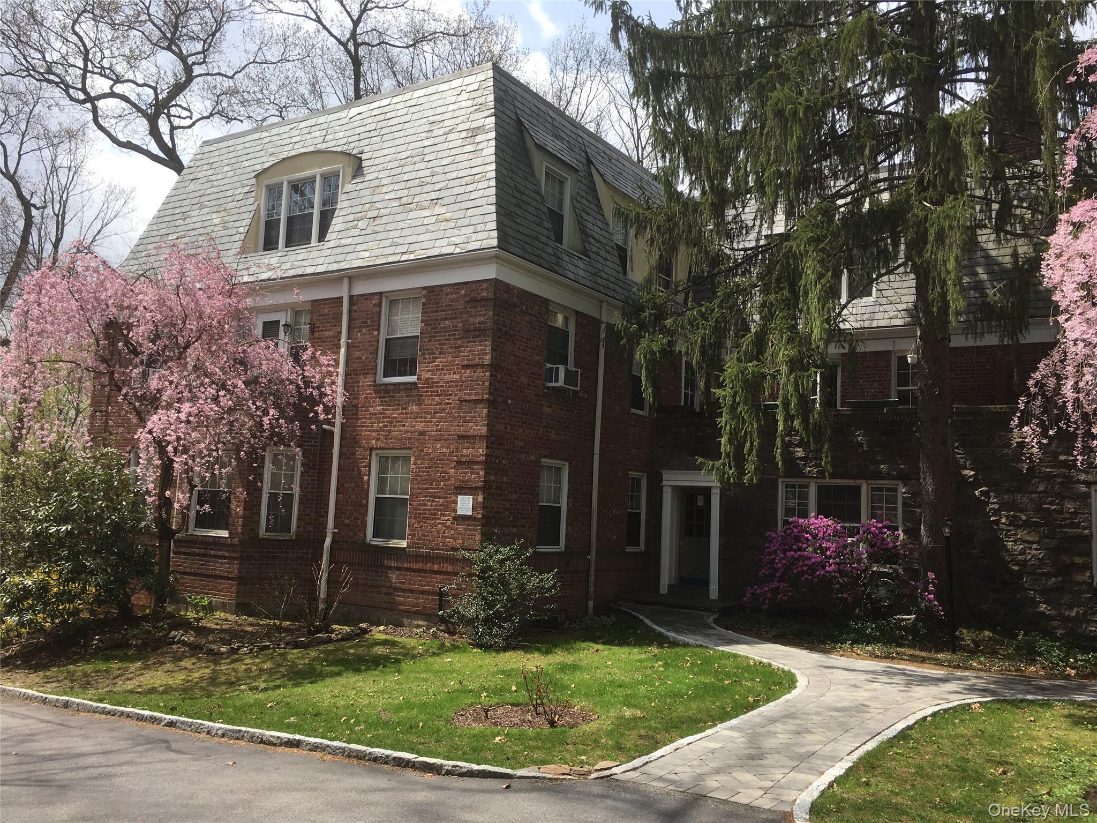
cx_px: 548
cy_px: 412
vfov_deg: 48.2
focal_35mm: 29
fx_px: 919
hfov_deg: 61.7
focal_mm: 4.15
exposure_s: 1/1221
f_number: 2.2
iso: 25
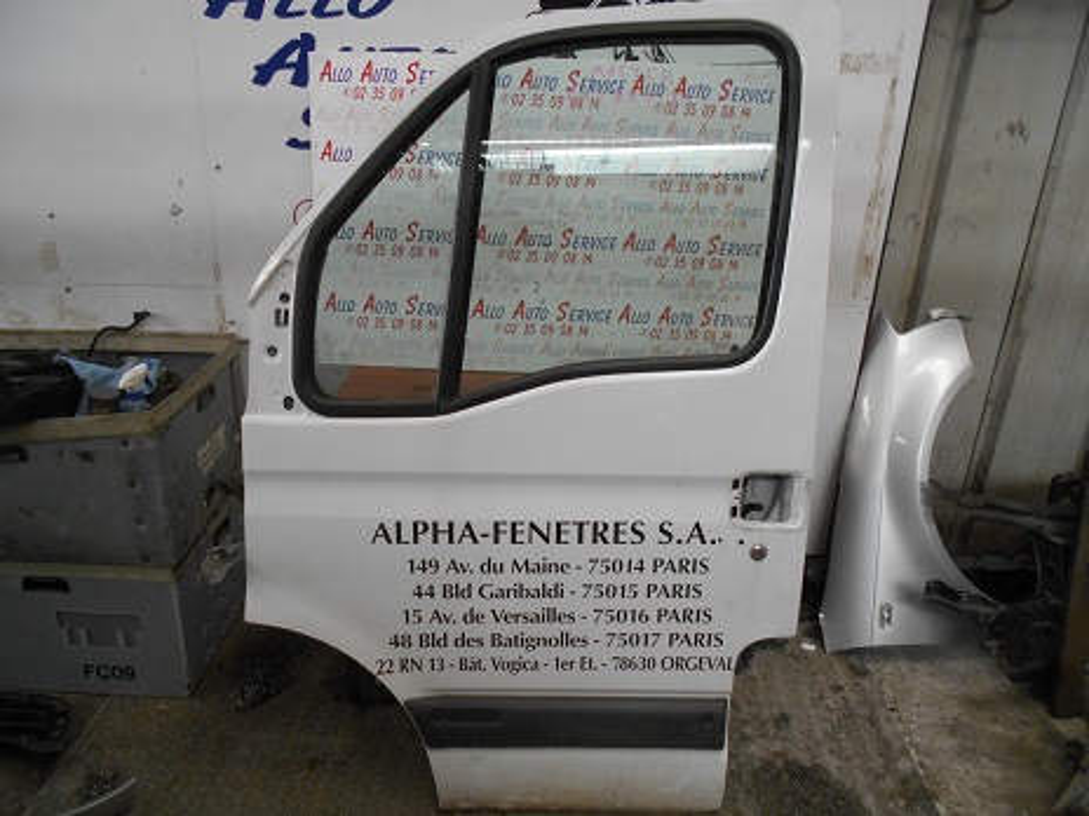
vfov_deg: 53.1
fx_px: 818
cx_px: 544
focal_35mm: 26
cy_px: 408
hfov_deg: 67.3
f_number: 3.2
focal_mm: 4.6
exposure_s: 1/30
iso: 320
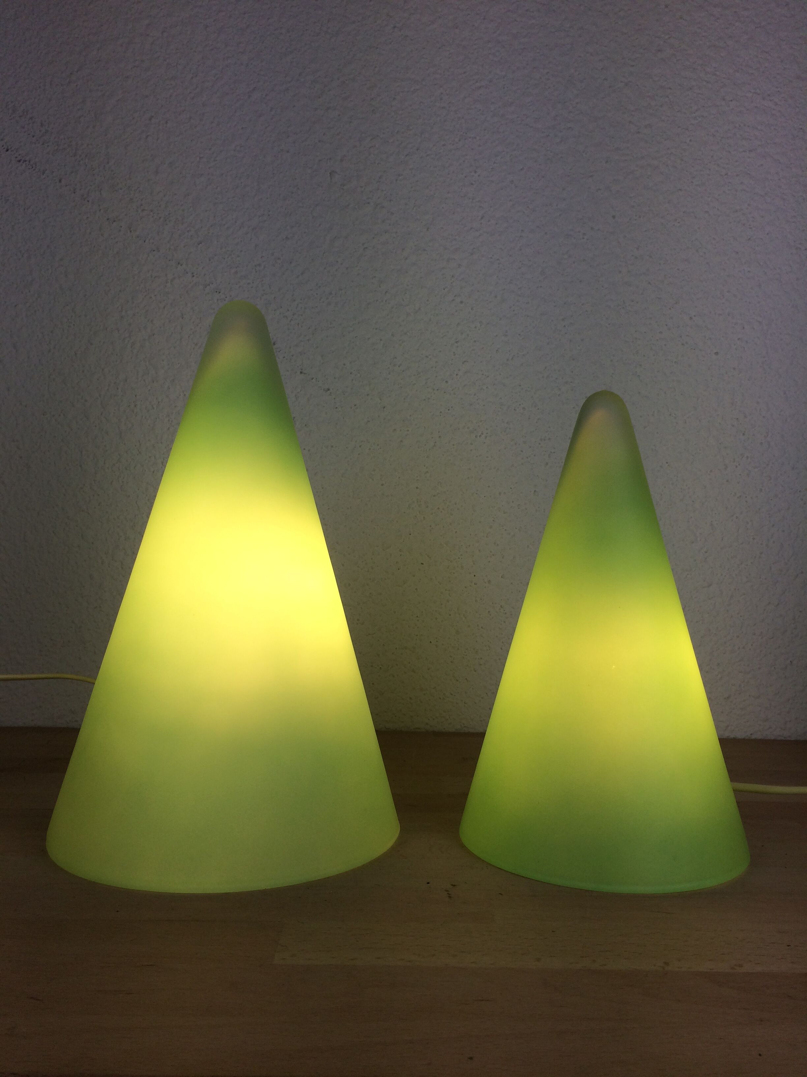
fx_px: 901
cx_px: 404
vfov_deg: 61.7
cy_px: 538
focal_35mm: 29
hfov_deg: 48.2
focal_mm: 4.15
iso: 32
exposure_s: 1/216
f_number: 2.2
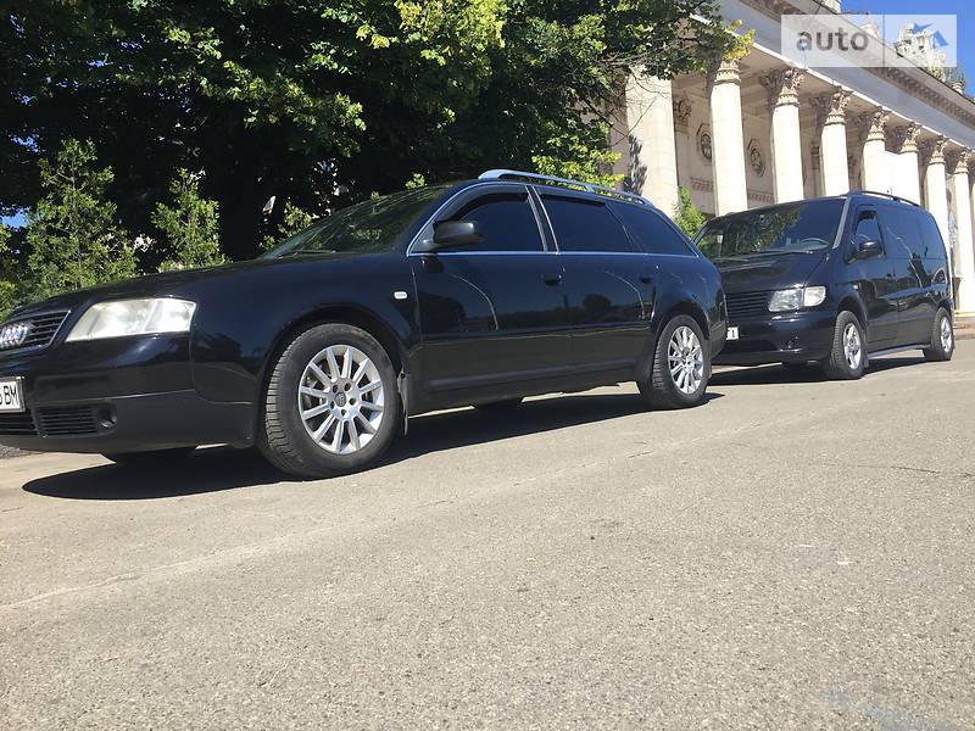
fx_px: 817
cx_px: 488
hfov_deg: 61.7
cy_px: 366
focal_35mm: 29
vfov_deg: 48.2
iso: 32
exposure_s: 1/898
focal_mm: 4.2
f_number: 2.2
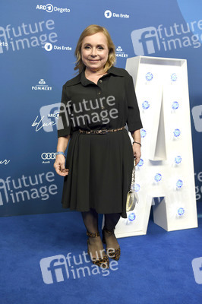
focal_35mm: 38
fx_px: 320
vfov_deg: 50.7
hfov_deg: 35.0
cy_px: 152
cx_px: 101
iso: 800
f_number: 4
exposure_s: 1/250
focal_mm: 38
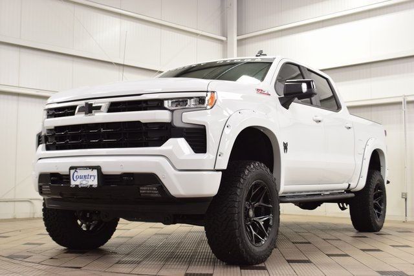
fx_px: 552
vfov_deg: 28.1
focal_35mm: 48
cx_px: 207
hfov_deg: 41.1
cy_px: 138
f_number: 7.1
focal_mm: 32
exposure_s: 1/30
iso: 900
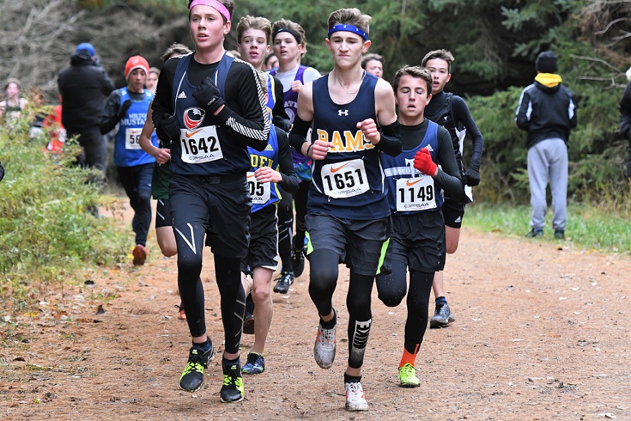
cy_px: 210
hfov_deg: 12.5
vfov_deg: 8.3
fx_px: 2892
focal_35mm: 165
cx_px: 316
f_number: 4
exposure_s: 1/1000
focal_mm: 110
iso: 1800
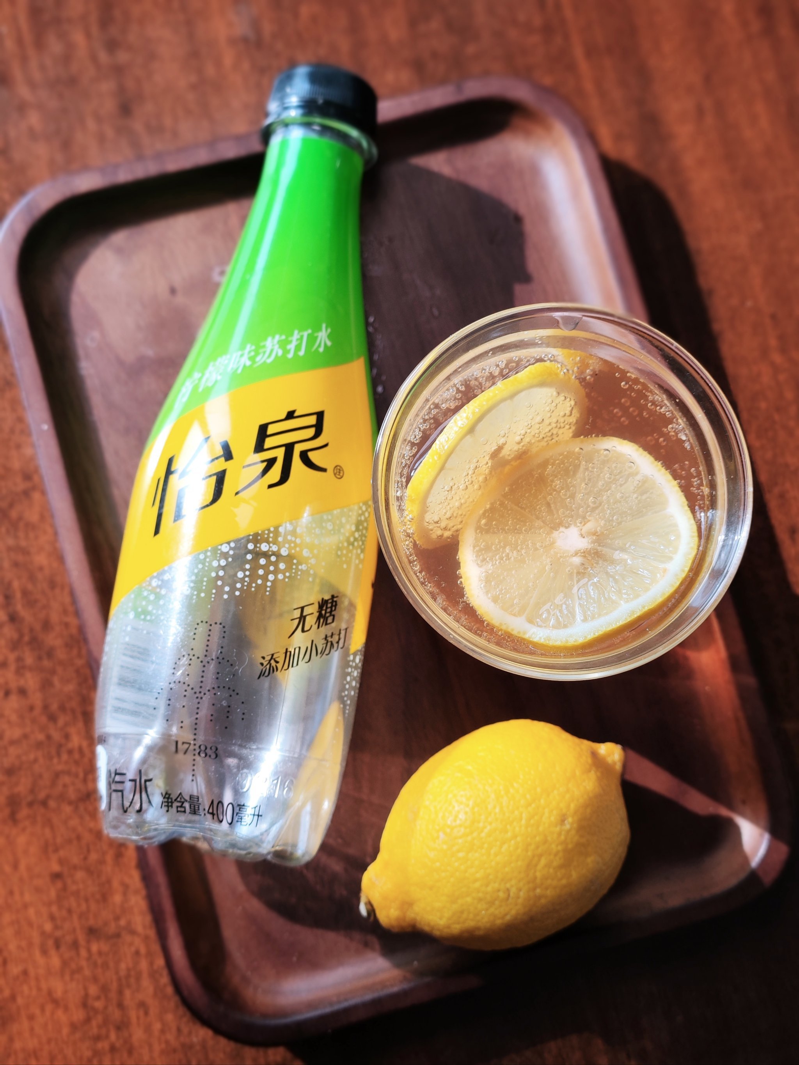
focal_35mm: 23
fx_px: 708
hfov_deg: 58.9
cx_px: 400
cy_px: 532
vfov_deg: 73.9
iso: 50
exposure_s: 1/250
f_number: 1.9
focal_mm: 8.7
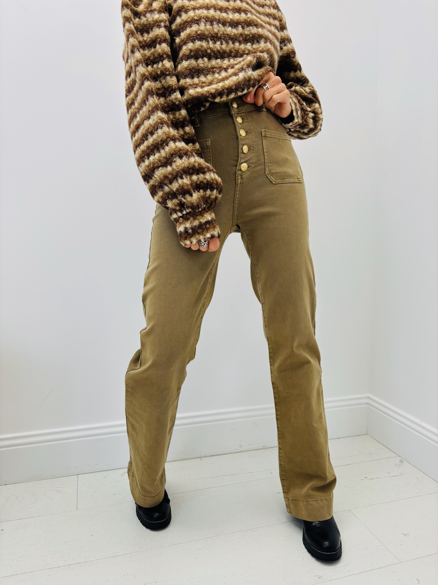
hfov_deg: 53.1
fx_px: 439
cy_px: 292
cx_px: 219
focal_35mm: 26
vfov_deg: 67.3
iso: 32
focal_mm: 5.96
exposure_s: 1/123
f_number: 1.6
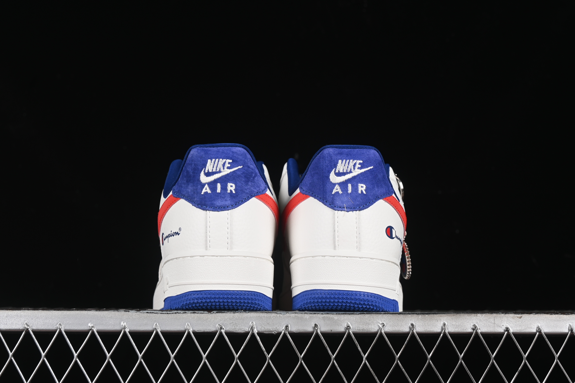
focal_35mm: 75
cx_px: 288
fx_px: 1198
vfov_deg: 18.2
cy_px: 192
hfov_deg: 27.0
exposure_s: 1/100
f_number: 8
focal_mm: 50
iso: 160
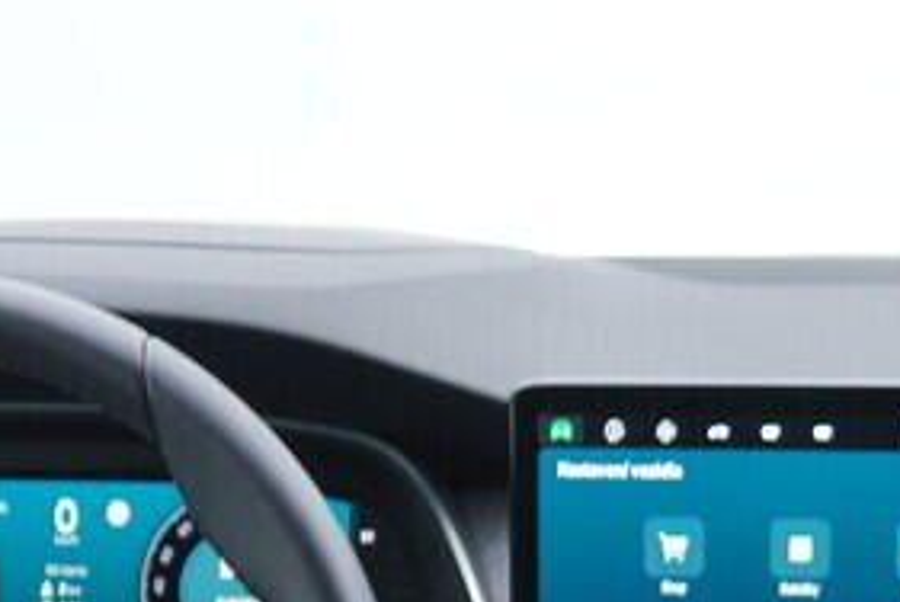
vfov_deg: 10.3
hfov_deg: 15.4
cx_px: 814
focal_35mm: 131
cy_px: 728
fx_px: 3278
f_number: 2.8
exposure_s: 1/40
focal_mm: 24
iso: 125
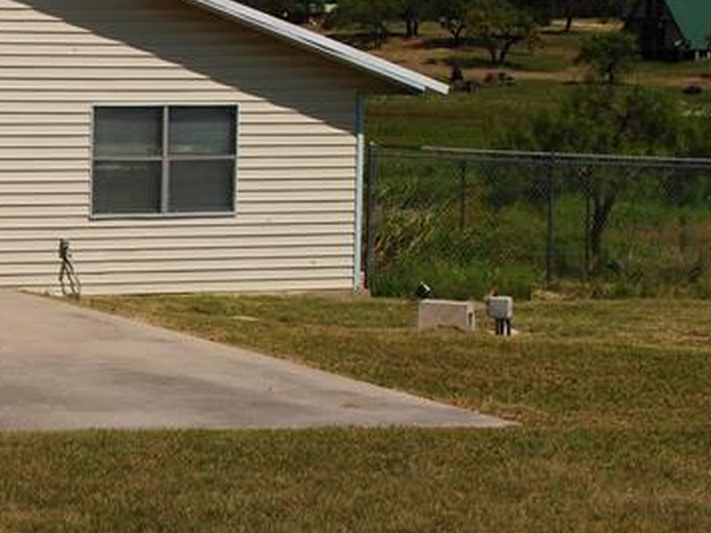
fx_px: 2567
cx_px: -206
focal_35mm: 125
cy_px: 83
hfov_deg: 15.1
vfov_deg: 11.8
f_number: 10
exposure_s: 1/320
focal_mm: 30
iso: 100
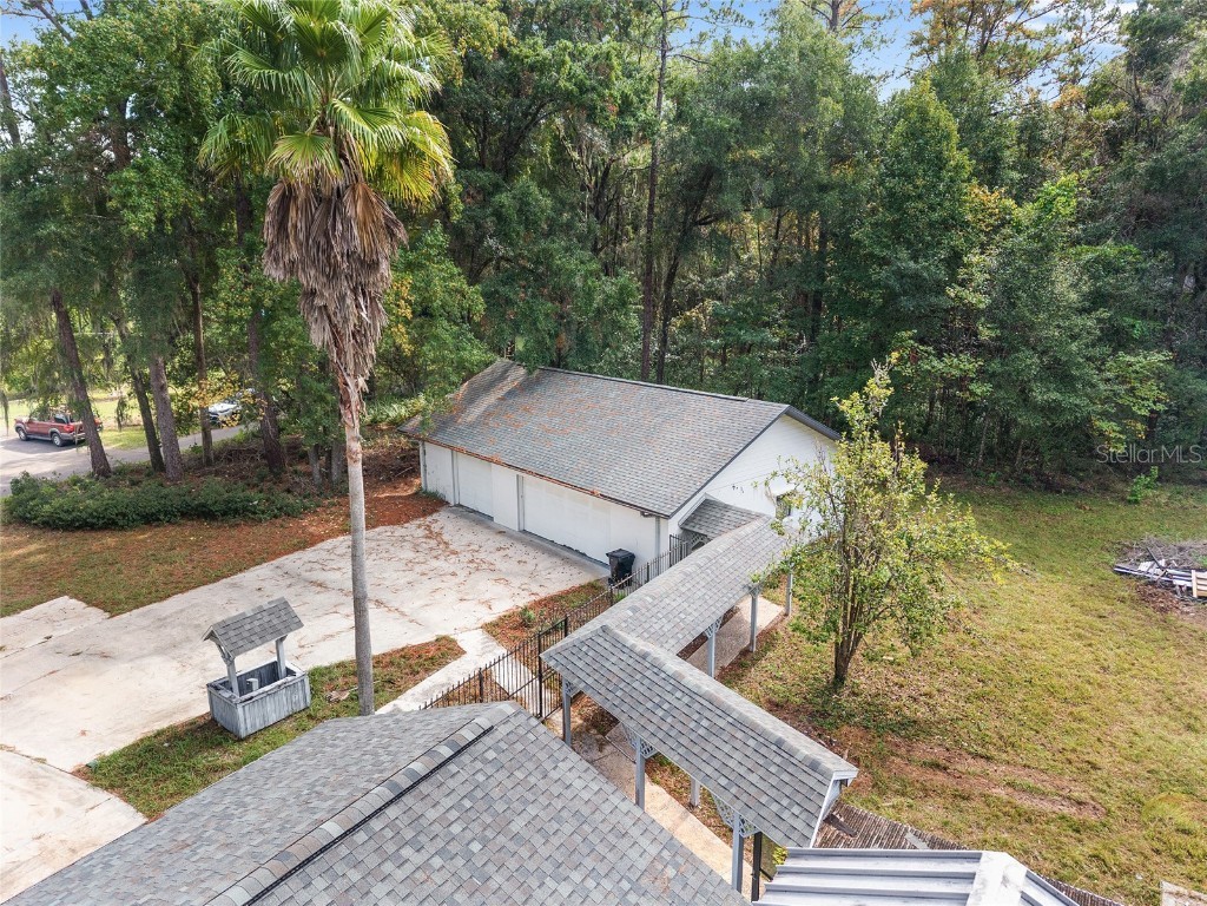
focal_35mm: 24
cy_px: 453
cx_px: 604
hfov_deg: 71.6
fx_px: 837
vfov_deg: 56.8
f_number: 1.8
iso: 200
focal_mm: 8.67
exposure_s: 1/800
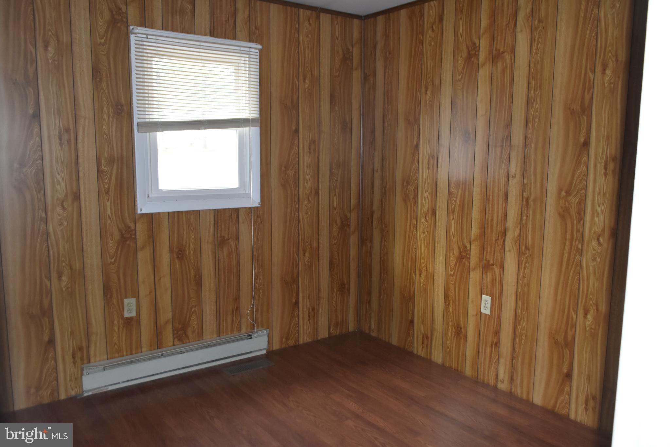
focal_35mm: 30
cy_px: 224
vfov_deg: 43.6
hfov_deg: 61.9
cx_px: 335
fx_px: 558
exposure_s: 1/60
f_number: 3.8
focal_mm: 20
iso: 1250
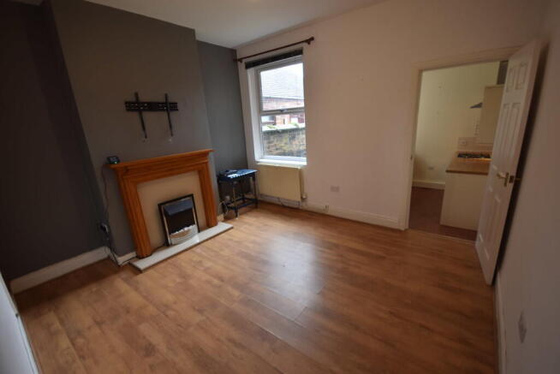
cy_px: 187
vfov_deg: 77.4
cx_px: 280
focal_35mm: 15
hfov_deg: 100.4
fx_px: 233
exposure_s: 1/40
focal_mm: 10
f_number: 4
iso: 200
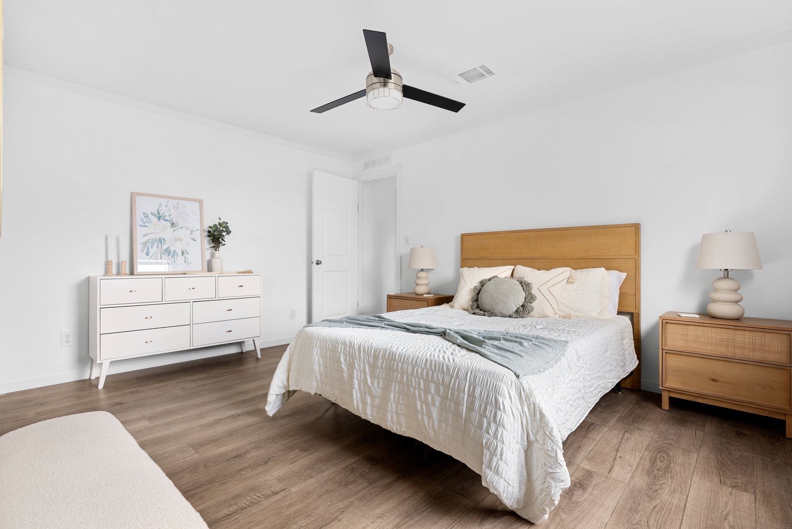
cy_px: 264
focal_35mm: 17
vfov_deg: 70.5
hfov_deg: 93.2
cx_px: 396
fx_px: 374
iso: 320
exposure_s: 1/60
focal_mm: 17
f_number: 8
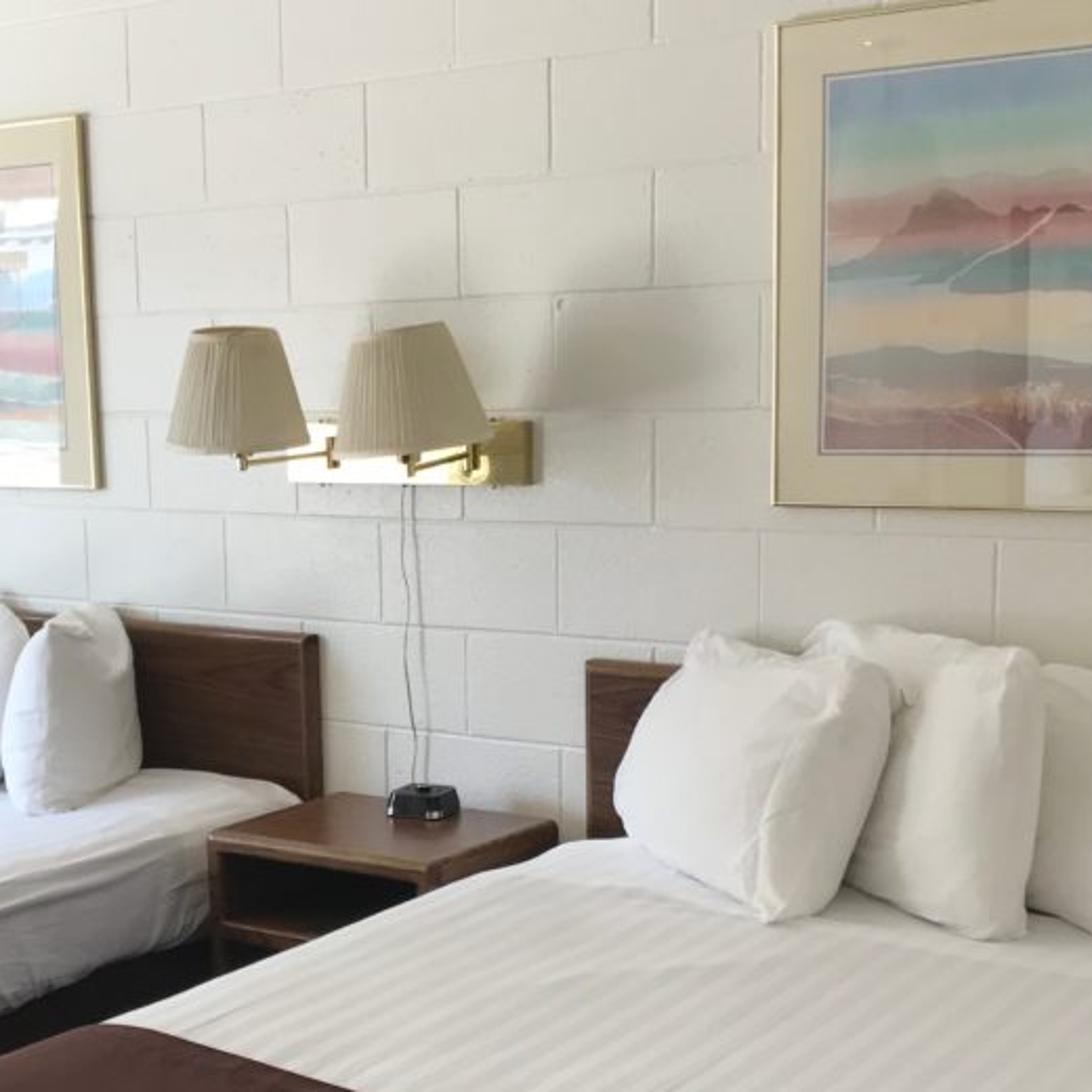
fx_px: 2106
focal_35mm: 59
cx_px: 286
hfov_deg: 28.7
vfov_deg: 28.9
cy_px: 731
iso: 25
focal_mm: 3.99
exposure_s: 1/60
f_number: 1.8
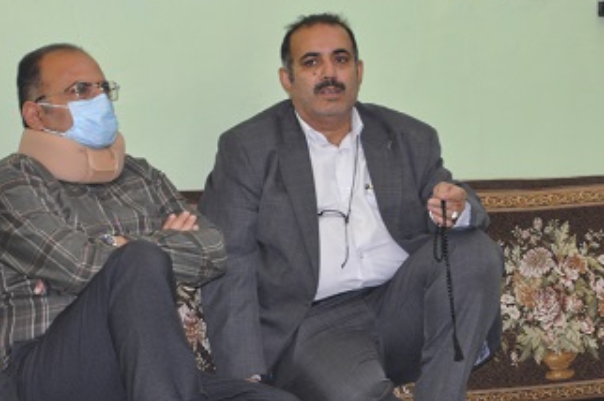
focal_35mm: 225
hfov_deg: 9.2
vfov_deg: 6.1
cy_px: 200
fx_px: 3768
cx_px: 332
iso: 800
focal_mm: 95
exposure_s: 1/60
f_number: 5.3
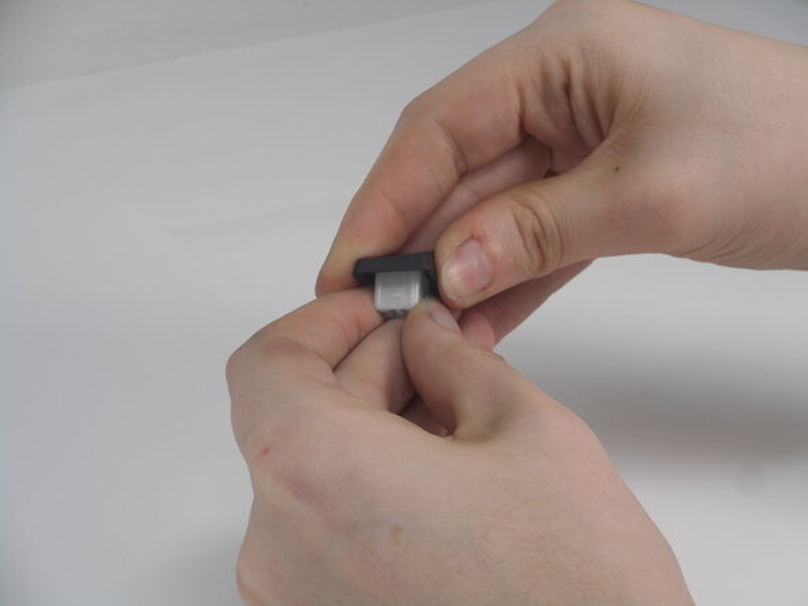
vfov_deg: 16.6
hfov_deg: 22.0
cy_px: 303
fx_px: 2077
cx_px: 404
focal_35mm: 89
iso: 100
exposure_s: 1/60
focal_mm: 15.9
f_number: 5.6
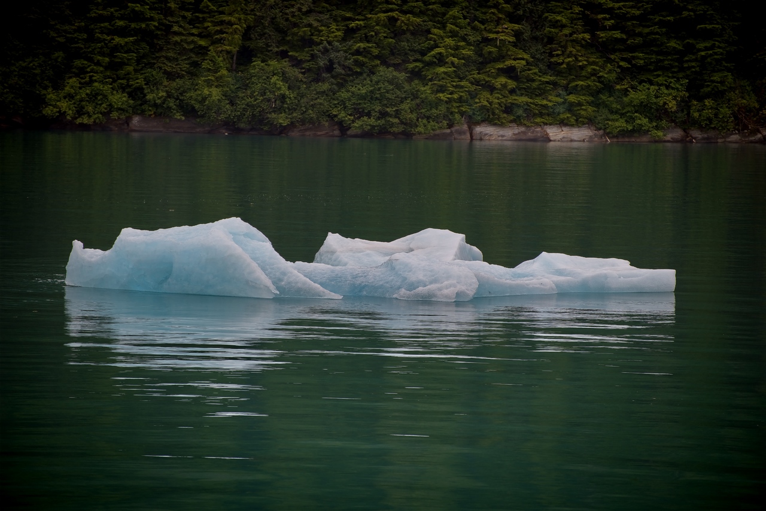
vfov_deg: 6.9
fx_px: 4256
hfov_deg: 10.3
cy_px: 256
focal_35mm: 200
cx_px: 383
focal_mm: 200
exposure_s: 1/400
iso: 110
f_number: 5.3
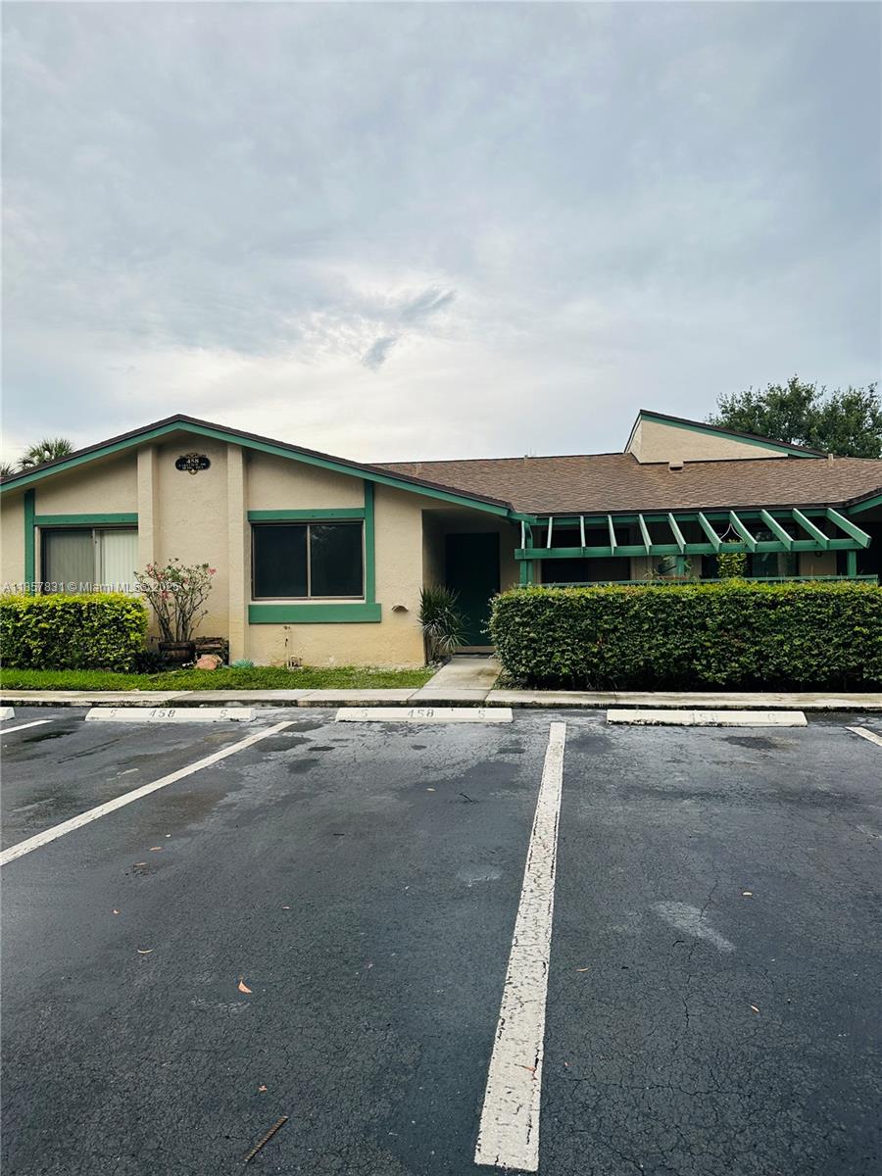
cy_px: 588
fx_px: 815
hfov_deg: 56.8
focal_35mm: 24
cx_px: 441
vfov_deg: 71.6
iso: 64
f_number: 1.78
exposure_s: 1/169
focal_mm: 6.86
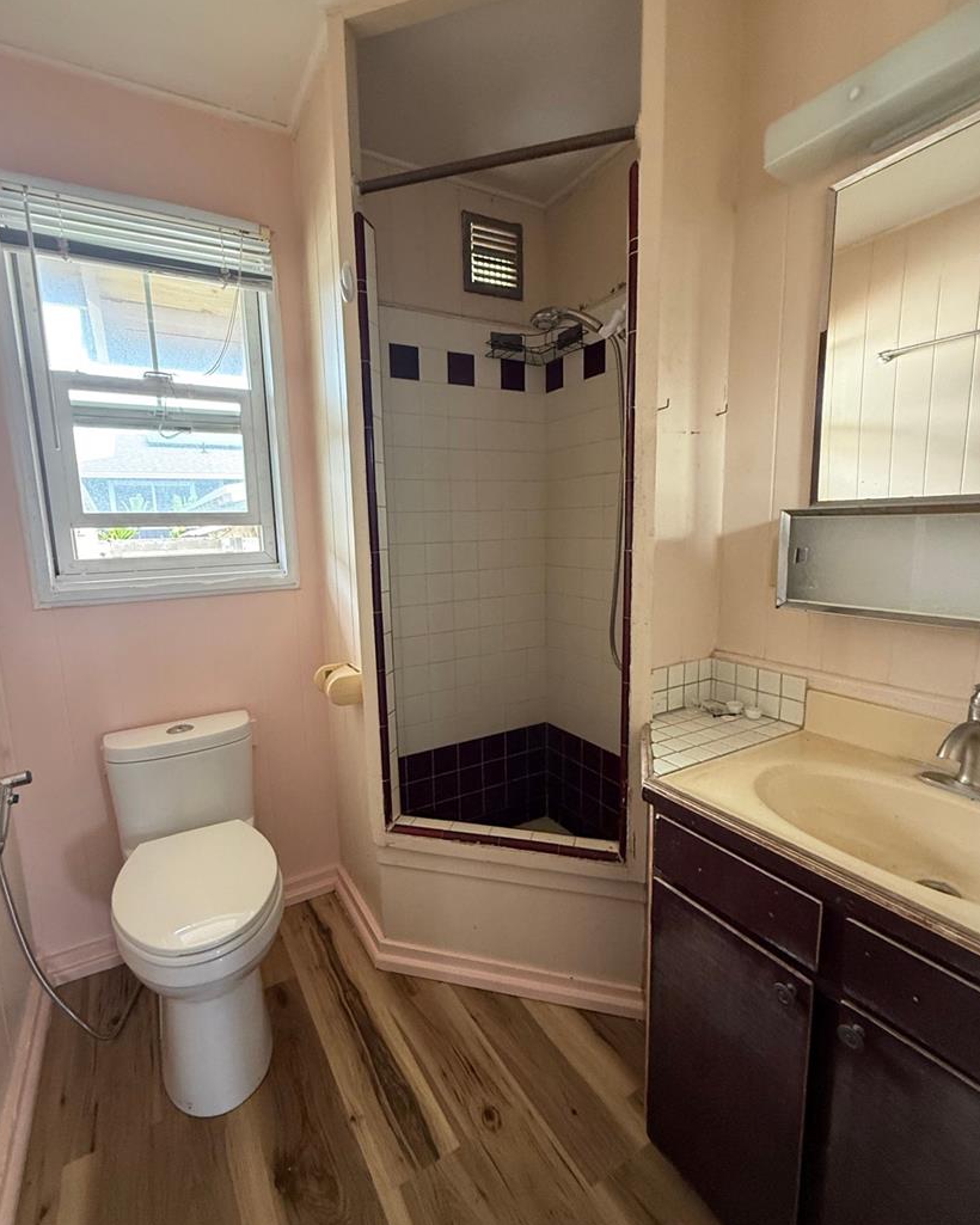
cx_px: 455
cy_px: 617
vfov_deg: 93.1
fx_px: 580
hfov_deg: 80.3
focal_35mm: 16
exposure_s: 1/60
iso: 400
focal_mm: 2.22
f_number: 2.2
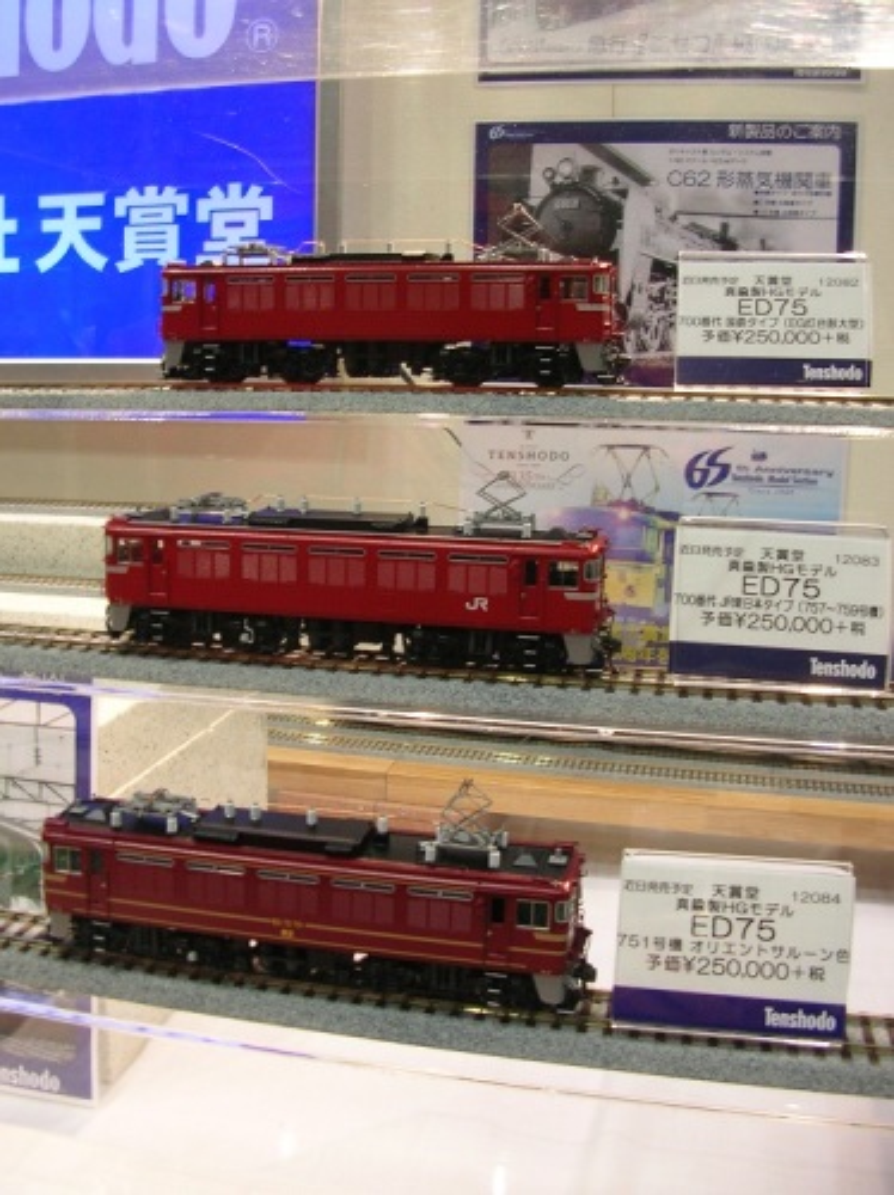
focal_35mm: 35
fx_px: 1207
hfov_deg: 40.6
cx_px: 447
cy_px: 598
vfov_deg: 52.7
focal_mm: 5.8
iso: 50
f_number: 2.8
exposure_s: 1/10.1
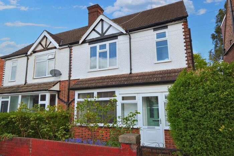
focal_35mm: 21
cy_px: 78
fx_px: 136
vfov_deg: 59.4
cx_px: 117
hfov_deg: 81.3
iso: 400
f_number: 10
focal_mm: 14
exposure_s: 1/320
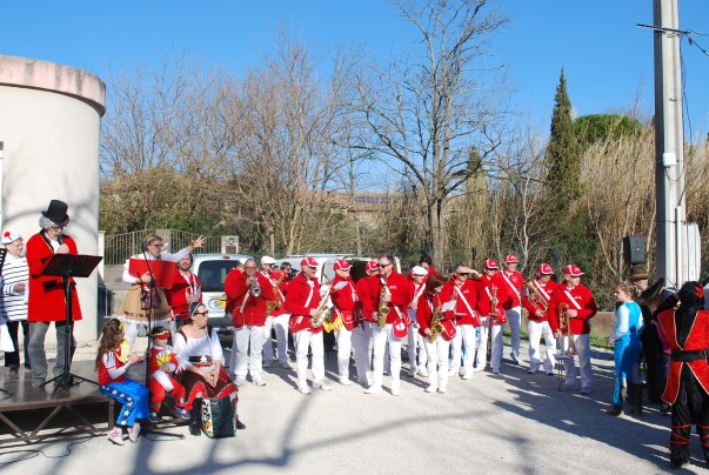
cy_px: 224
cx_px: 354
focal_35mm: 35
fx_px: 690
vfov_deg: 38.0
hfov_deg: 54.4
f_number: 8
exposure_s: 1/250
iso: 100
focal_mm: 22
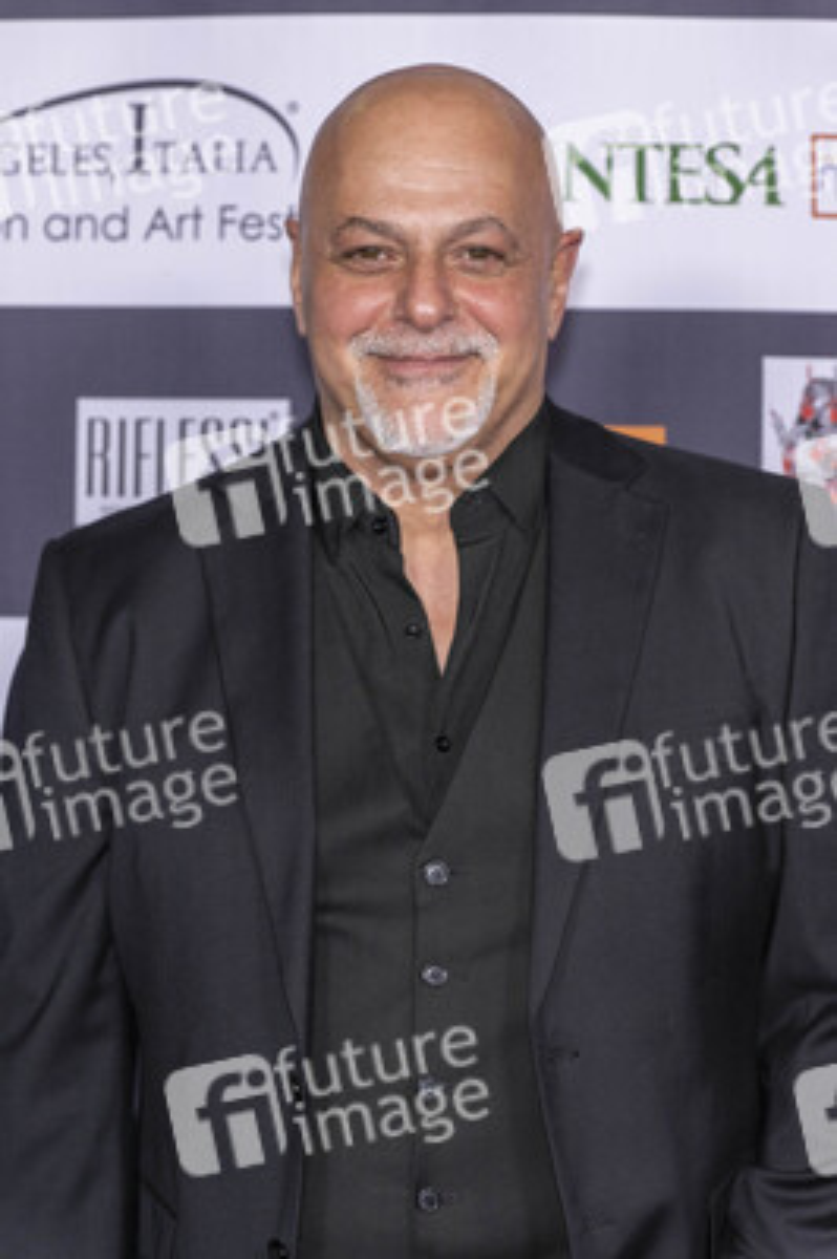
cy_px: 630
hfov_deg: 15.0
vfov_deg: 22.4
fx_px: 3179
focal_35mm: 91
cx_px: 418
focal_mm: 91
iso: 800
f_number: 5.6
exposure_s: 1/200
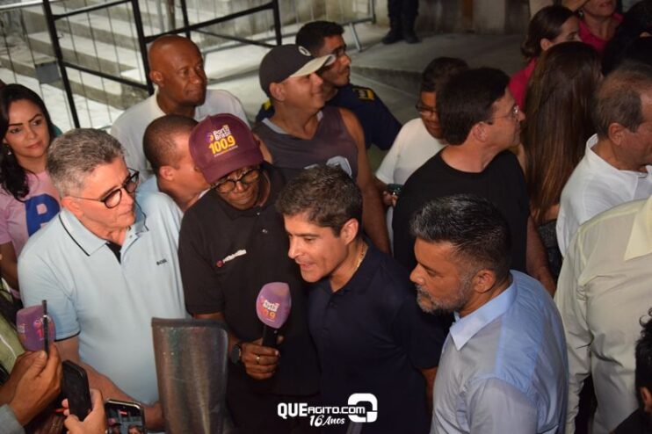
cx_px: 326
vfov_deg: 26.5
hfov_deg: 38.9
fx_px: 923
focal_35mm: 51
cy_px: 217
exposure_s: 1/60
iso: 1250
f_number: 4.2
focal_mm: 34
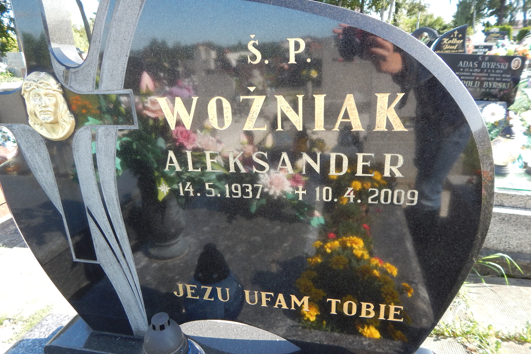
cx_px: 266
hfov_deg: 73.7
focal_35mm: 24
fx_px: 354
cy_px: 187
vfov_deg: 53.1
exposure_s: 1/200
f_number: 3
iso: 125
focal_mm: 4
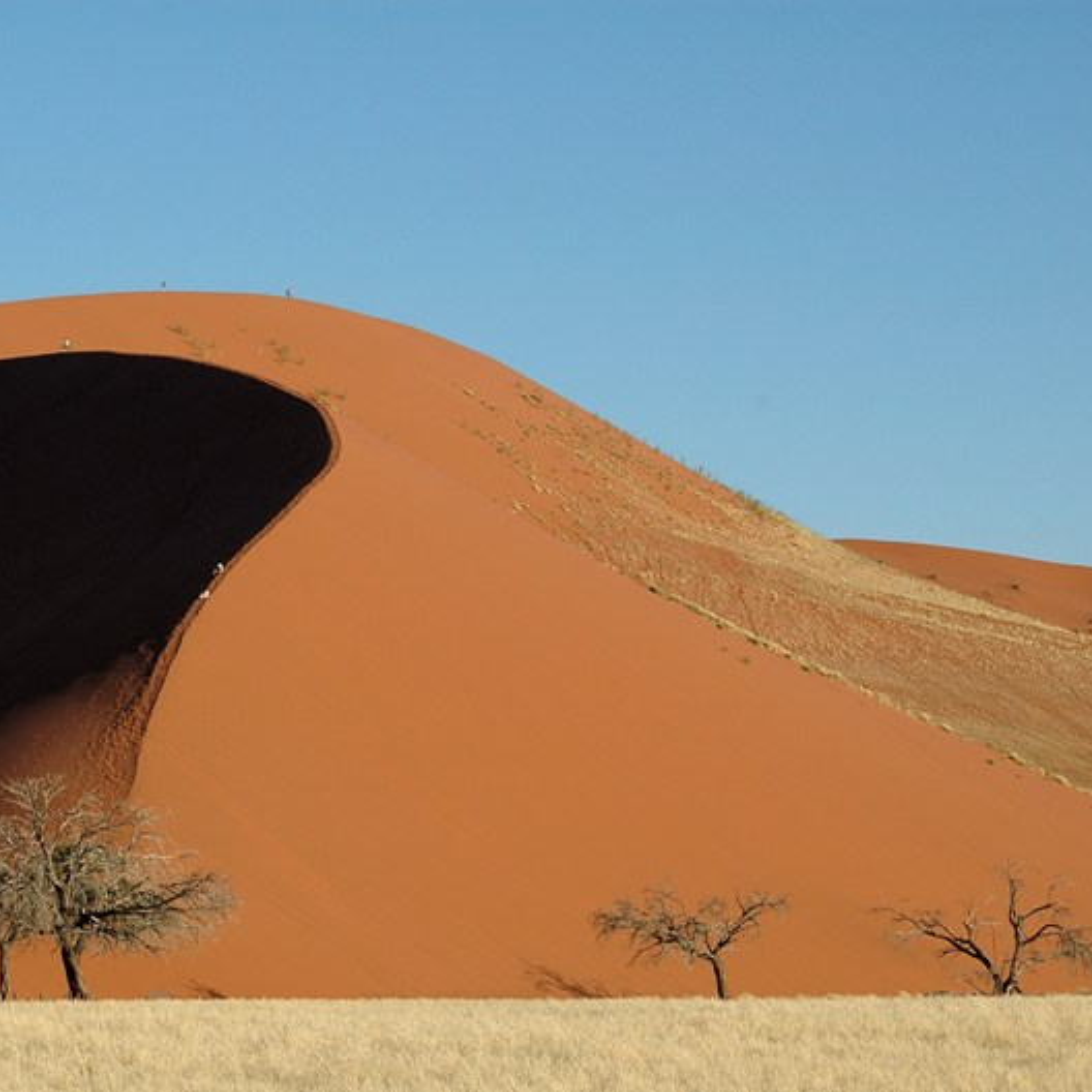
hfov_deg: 12.9
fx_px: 4818
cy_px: 548
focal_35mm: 135
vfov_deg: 12.9
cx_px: 347
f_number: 10
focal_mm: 70
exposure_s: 1/400
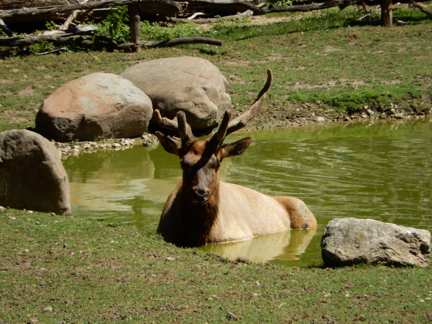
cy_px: 162
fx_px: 6415
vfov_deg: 2.9
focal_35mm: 514
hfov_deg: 3.9
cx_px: 216
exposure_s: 1/400
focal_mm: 92.3
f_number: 6.3
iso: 125
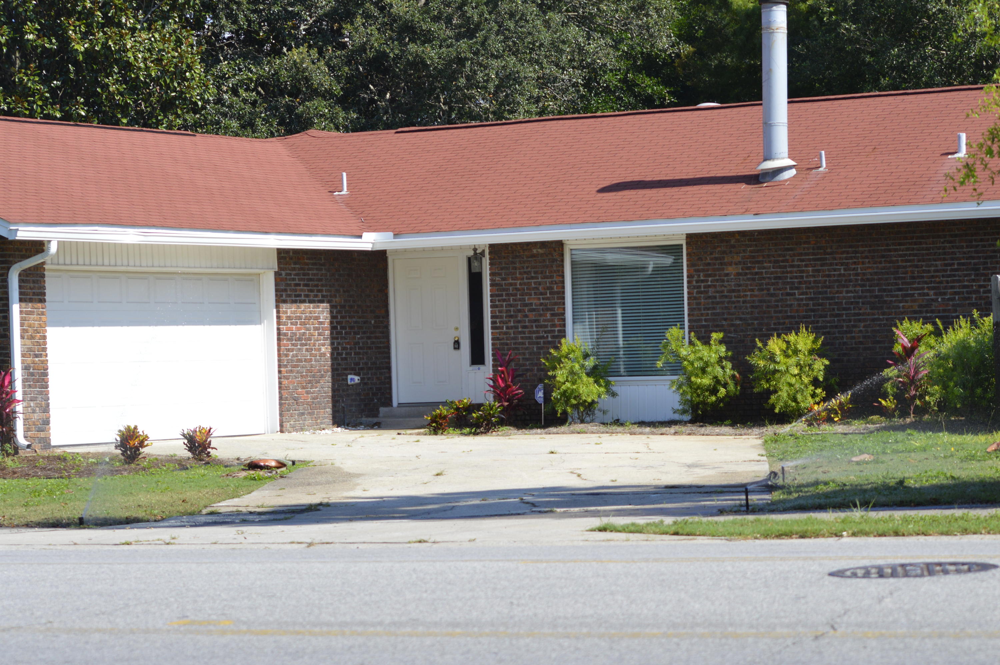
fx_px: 2914
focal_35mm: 105
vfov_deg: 13.0
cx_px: 500
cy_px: 332
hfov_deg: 19.5
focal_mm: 70
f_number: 6.3
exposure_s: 1/1600
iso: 400
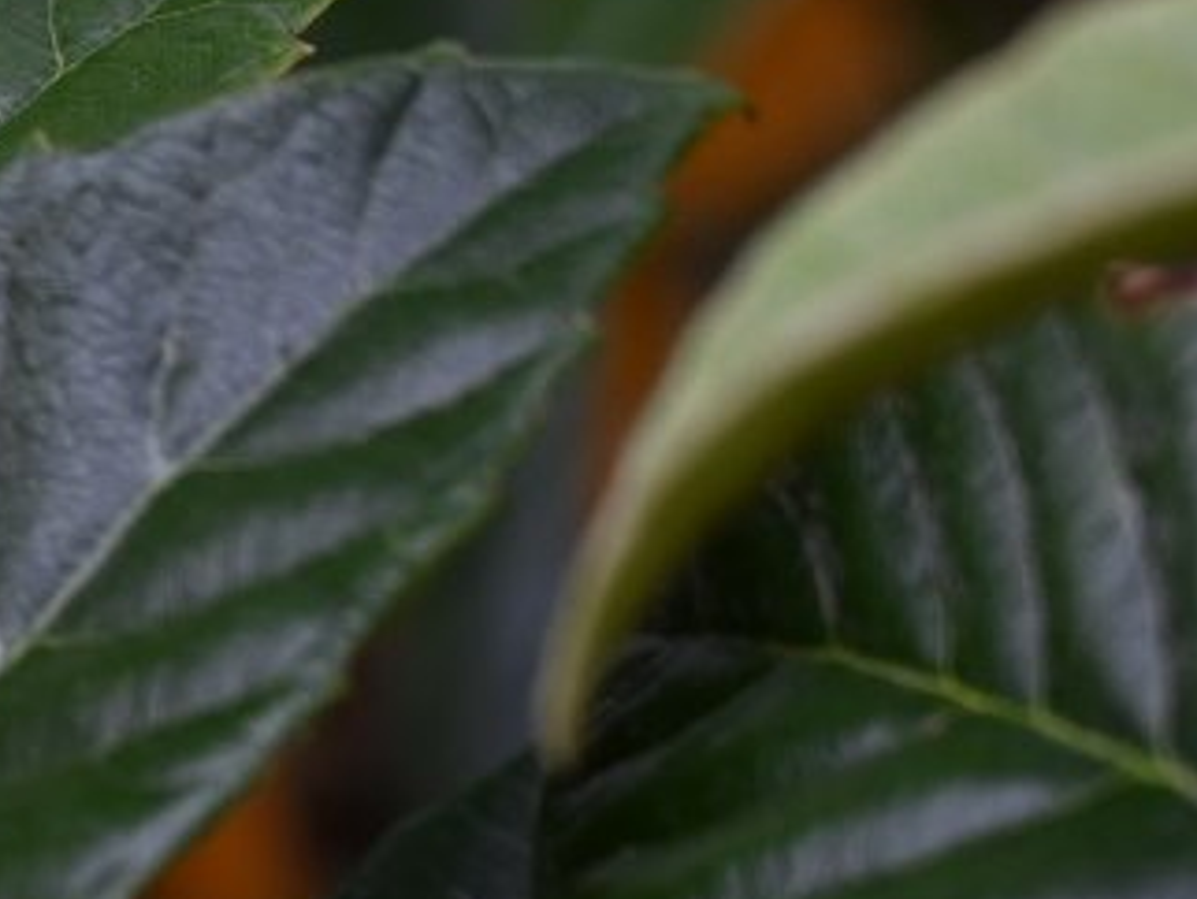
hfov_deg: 6.1
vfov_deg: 4.7
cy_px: 1571
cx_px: -1357
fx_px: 10901
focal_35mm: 315
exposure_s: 1/160
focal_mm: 66
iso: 400
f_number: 6
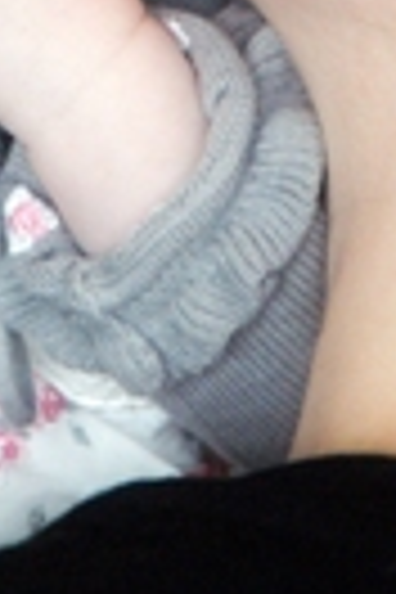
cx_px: 227
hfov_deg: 3.2
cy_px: 63
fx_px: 7156
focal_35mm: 434
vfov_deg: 4.7
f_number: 4.5
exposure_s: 1/125
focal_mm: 85
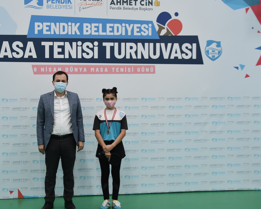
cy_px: 106
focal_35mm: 56
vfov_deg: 27.1
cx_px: 106
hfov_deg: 33.5
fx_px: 433
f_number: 4.2
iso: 800
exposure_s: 1/80
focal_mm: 30
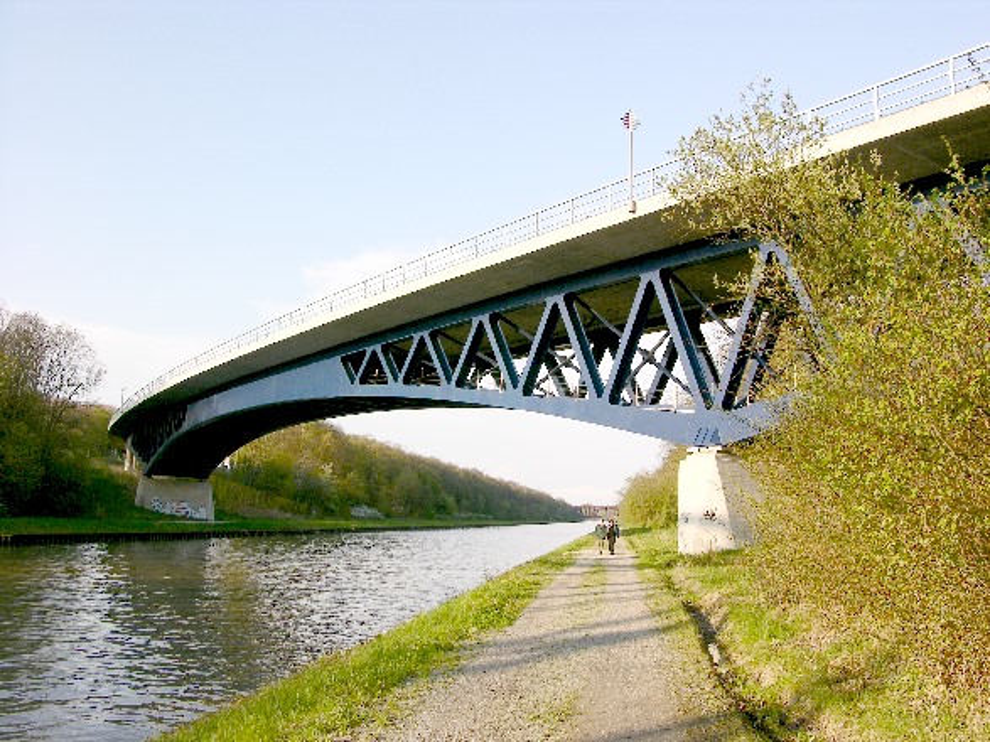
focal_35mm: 35
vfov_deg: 40.7
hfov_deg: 52.6
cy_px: 371
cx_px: 495
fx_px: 1001
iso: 50
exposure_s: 1/102
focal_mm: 8.9
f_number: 6.3
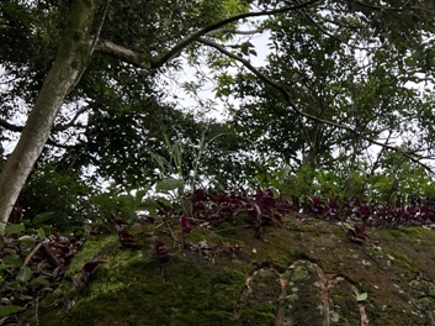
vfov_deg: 24.7
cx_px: 442
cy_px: 209
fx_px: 741
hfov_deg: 30.3
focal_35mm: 59
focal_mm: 5.7
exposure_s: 1/2083
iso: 50
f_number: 1.5
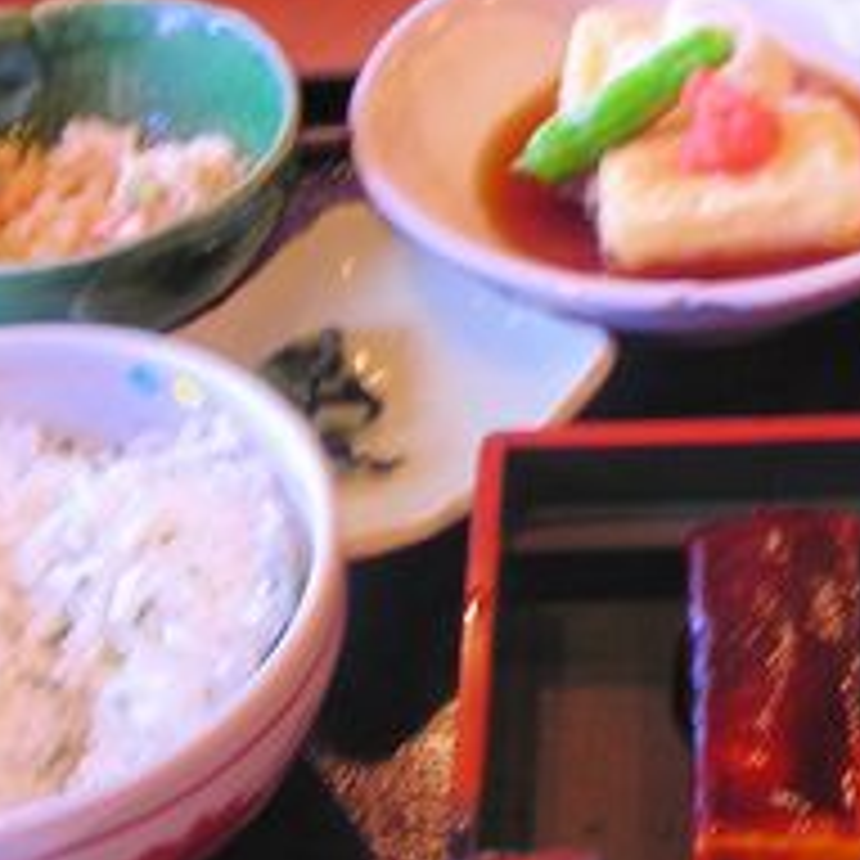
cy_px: 308
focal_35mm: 88
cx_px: 653
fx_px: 2473
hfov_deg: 19.6
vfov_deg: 19.7
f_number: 3.2
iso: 50
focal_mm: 6.3
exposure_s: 1/15.2
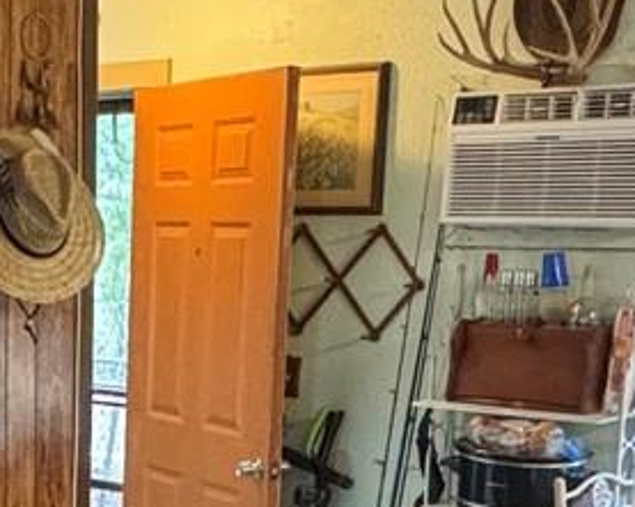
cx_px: 101
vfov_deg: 18.9
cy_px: 505
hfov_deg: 23.7
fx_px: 1483
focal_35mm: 79
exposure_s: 1/60
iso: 1000
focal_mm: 2.22
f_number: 2.2
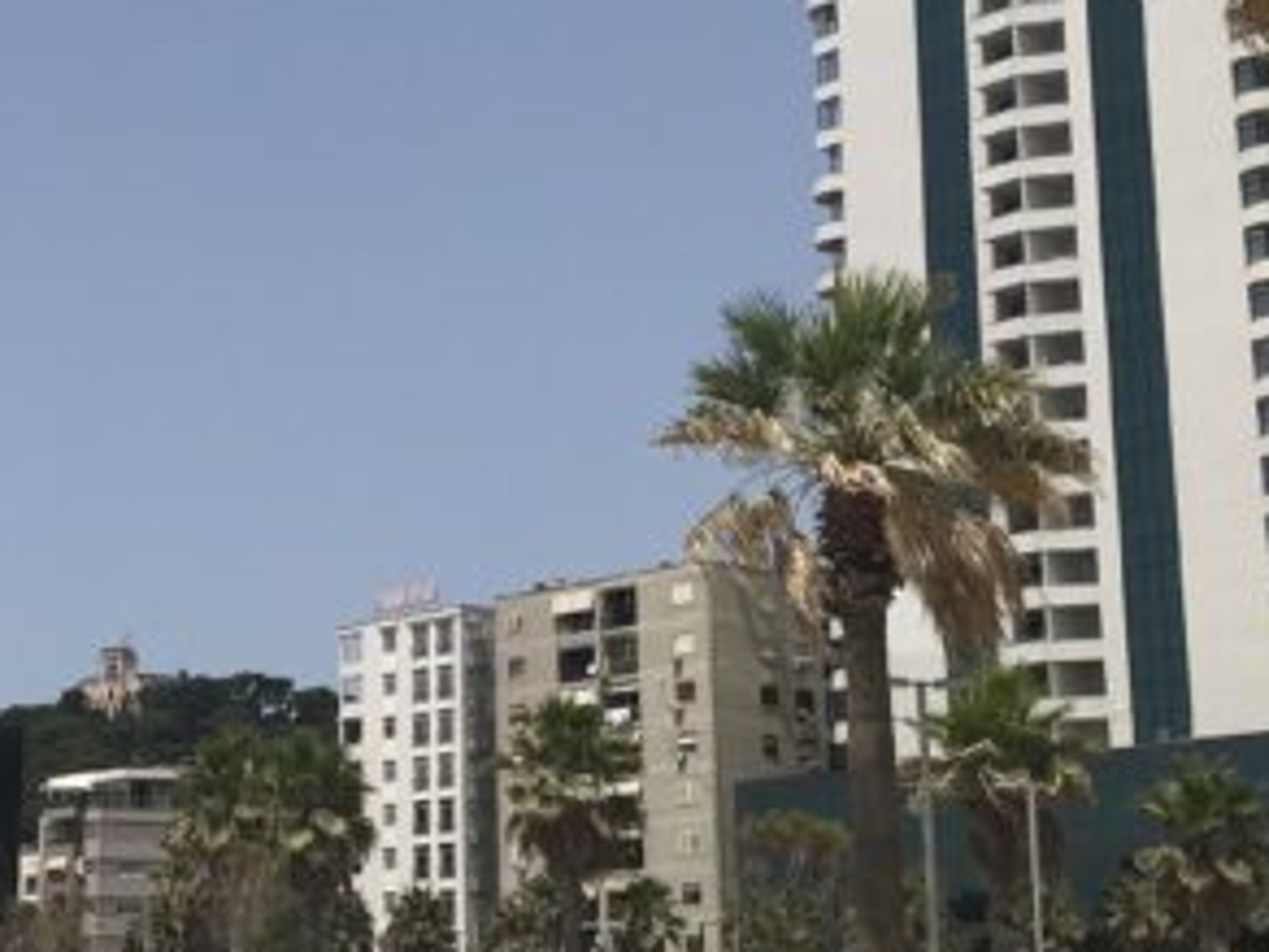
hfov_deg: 26.6
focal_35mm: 72
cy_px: 433
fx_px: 2639
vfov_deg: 20.4
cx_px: 296
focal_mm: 3.99
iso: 25
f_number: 1.8
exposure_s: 1/5319
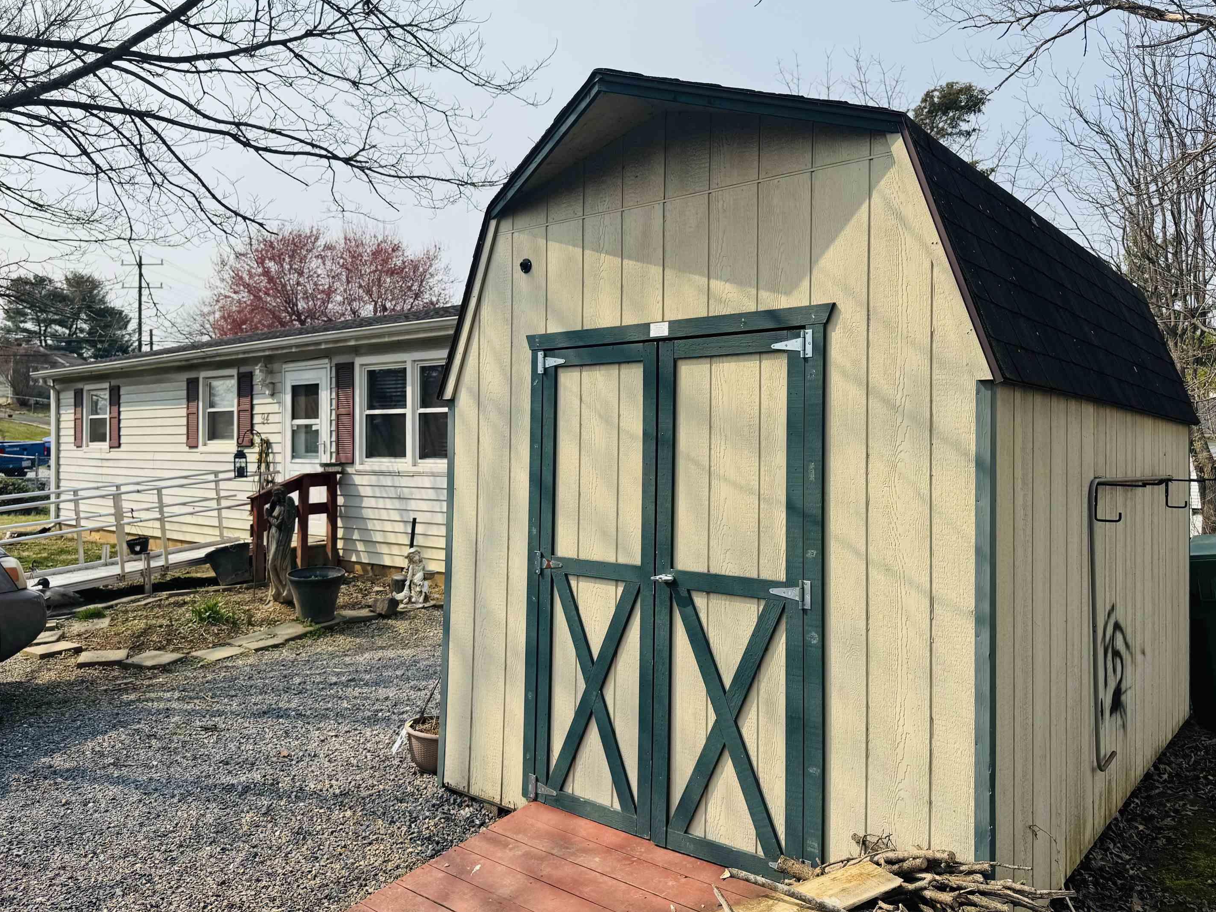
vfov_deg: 53.0
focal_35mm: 26
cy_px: 428
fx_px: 913
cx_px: 623
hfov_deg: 67.3
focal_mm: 6.76
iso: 80
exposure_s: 1/4950
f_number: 1.78
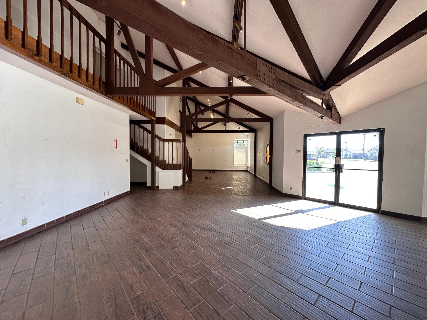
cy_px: 160
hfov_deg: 102.1
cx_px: 214
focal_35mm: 14
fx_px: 173
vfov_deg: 85.7
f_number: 2.2
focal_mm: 2.22
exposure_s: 1/120
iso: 125
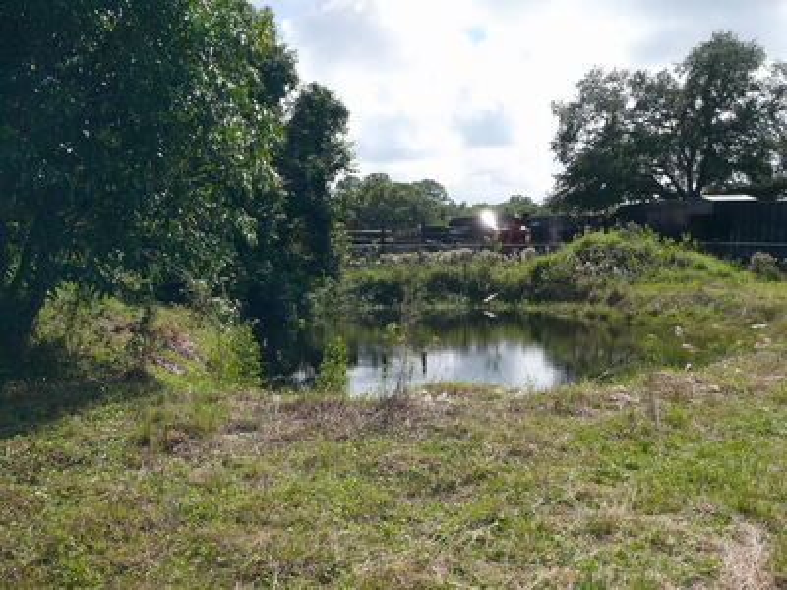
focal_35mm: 35
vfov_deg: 40.7
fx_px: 796
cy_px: 295
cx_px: 394
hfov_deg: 52.6
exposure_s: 1/500
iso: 80
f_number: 5
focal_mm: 5.2
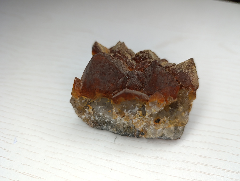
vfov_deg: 59.0
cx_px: 120
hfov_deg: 73.8
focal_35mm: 23
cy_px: 90
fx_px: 160
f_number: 1.6
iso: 320
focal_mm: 6.14
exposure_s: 1/100
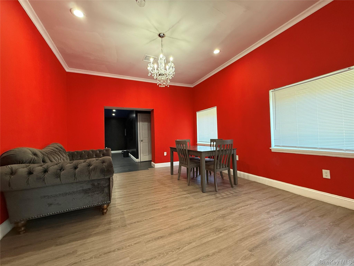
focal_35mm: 14
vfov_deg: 85.7
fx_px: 143
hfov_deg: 102.1
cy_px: 133
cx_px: 177
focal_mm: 2.22
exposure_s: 1/60
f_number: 2.2
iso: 400
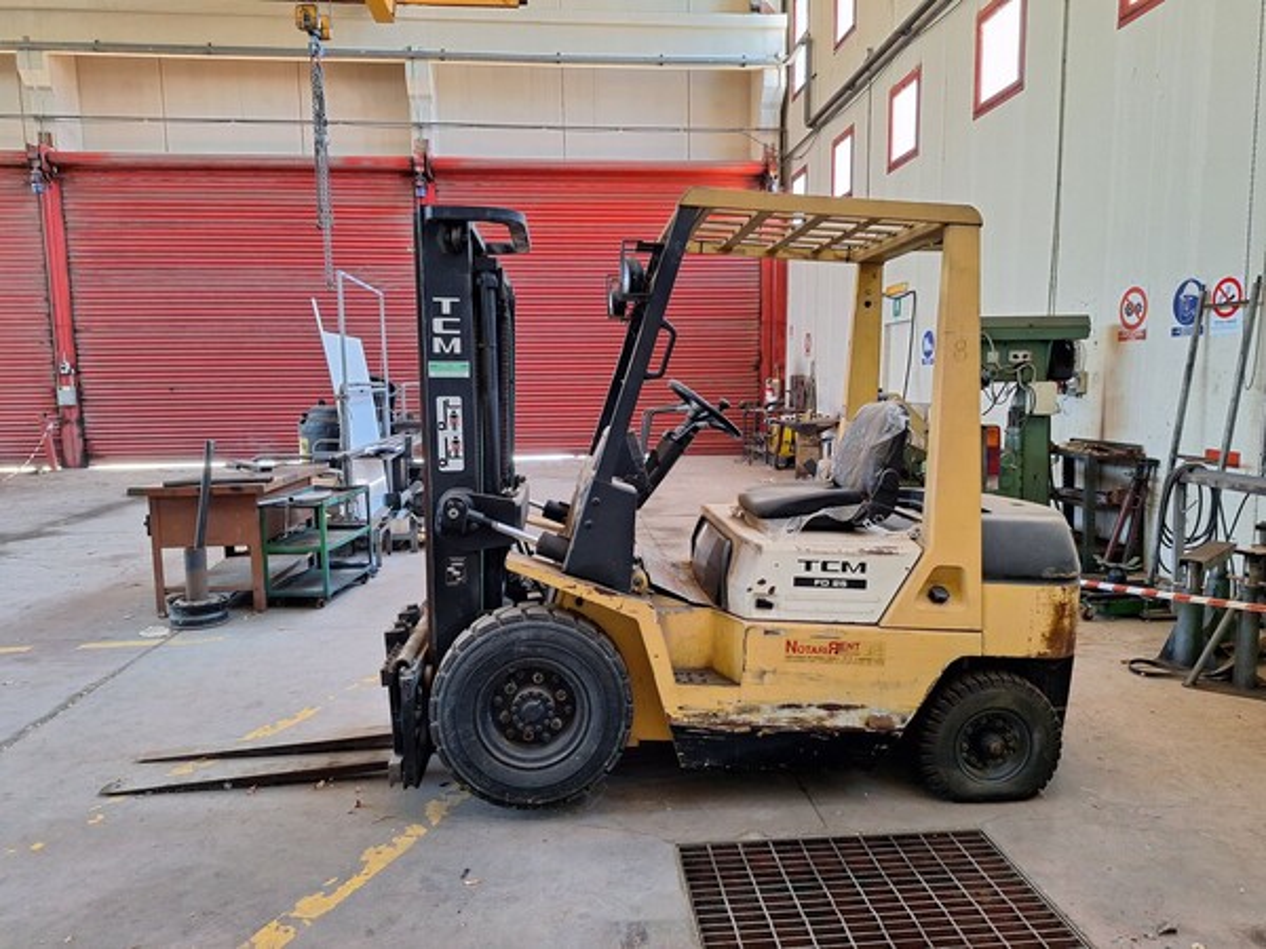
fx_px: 841
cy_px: 474
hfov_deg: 73.9
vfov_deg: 58.9
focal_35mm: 23
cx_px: 633
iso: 200
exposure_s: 1/50
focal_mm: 5.54
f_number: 1.8
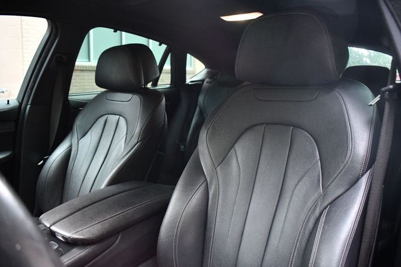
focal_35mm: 30
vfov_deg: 43.6
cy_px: 134
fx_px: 334
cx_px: 200
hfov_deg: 62.0
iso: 5000
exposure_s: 1/60
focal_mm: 20
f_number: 3.5
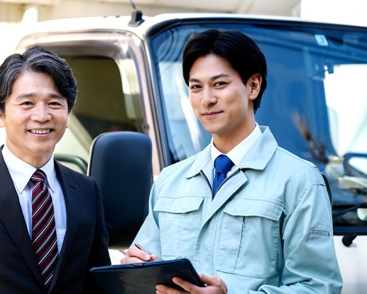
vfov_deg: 14.3
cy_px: 140
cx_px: 136
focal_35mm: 108
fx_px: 1173
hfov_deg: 17.8
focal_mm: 90
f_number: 2.8
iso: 400
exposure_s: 1/2500
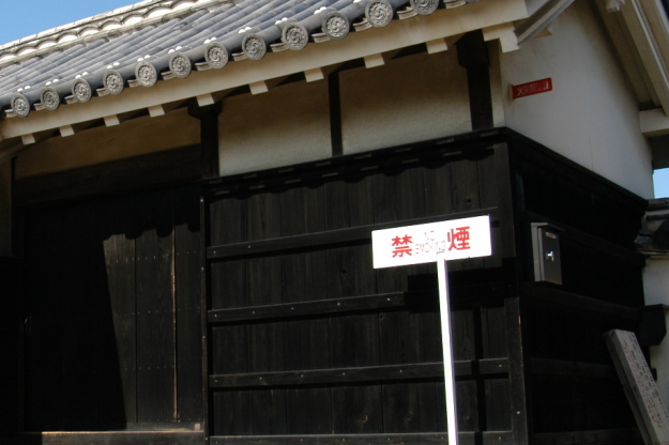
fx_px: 1096
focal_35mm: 59
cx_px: 143
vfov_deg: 23.0
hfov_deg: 33.1
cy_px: 204
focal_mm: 24
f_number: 8
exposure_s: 1/250
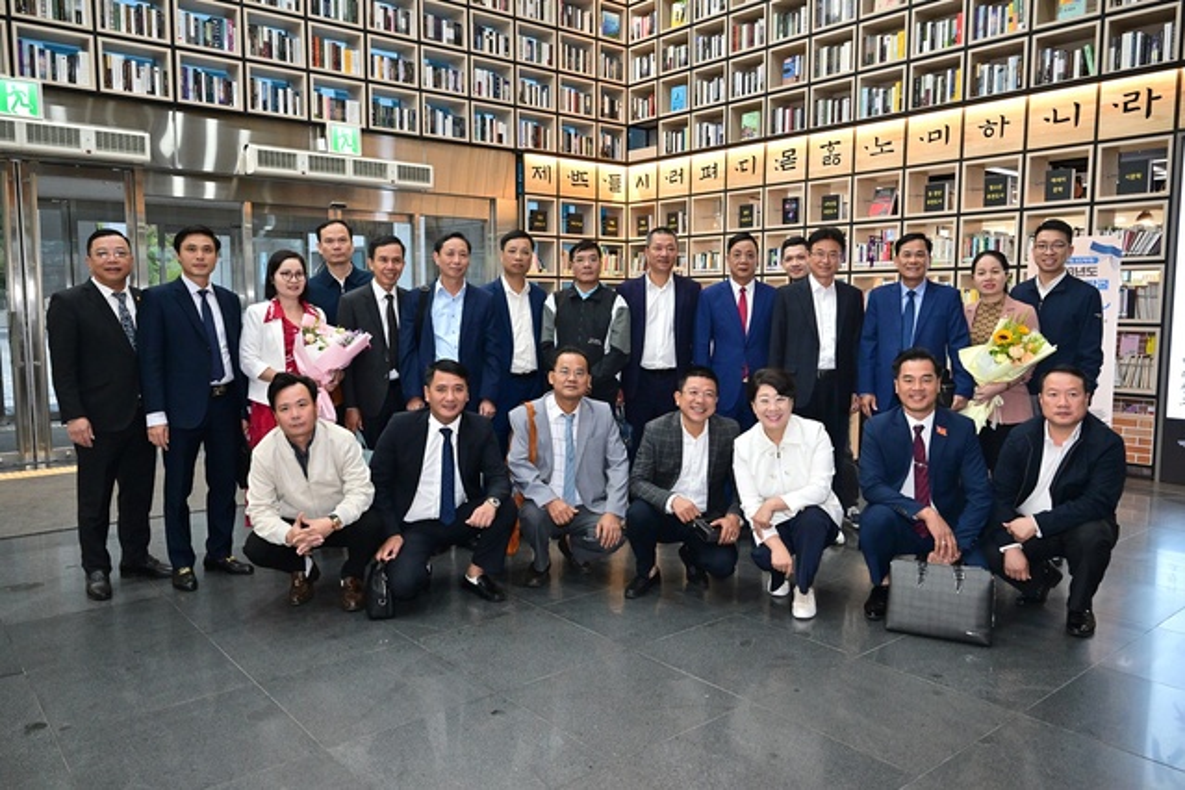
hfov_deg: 73.7
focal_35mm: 24
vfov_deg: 53.1
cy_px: 395
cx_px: 592
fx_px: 790
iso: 2500
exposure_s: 1/160
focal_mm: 24
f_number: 5
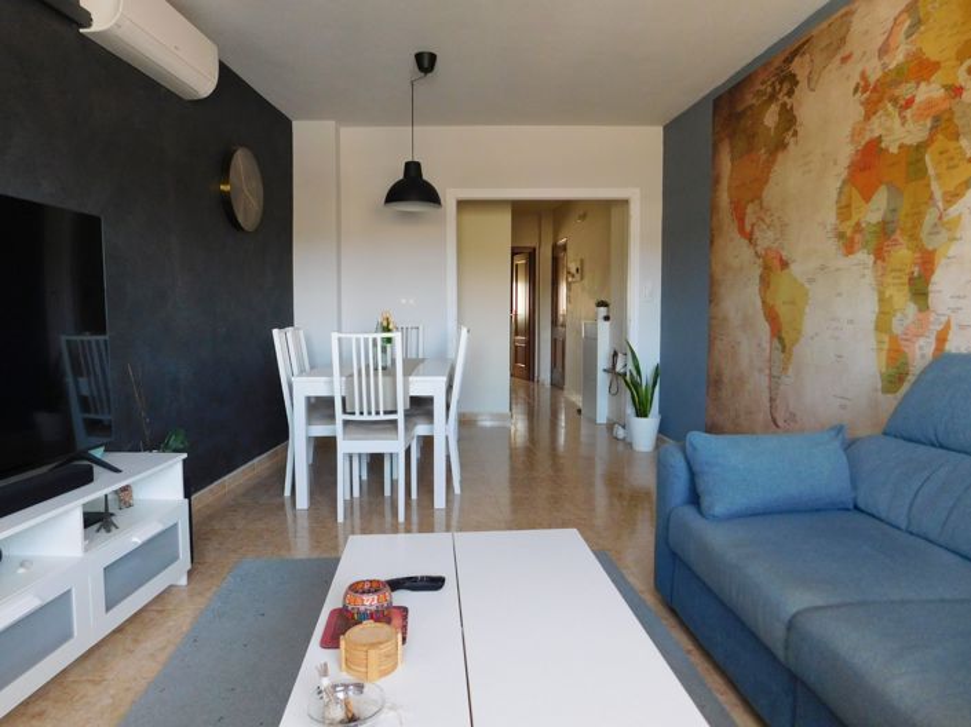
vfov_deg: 58.8
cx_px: 486
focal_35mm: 23
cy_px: 364
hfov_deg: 74.0
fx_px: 645
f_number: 3
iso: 220
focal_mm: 4
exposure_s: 1/30
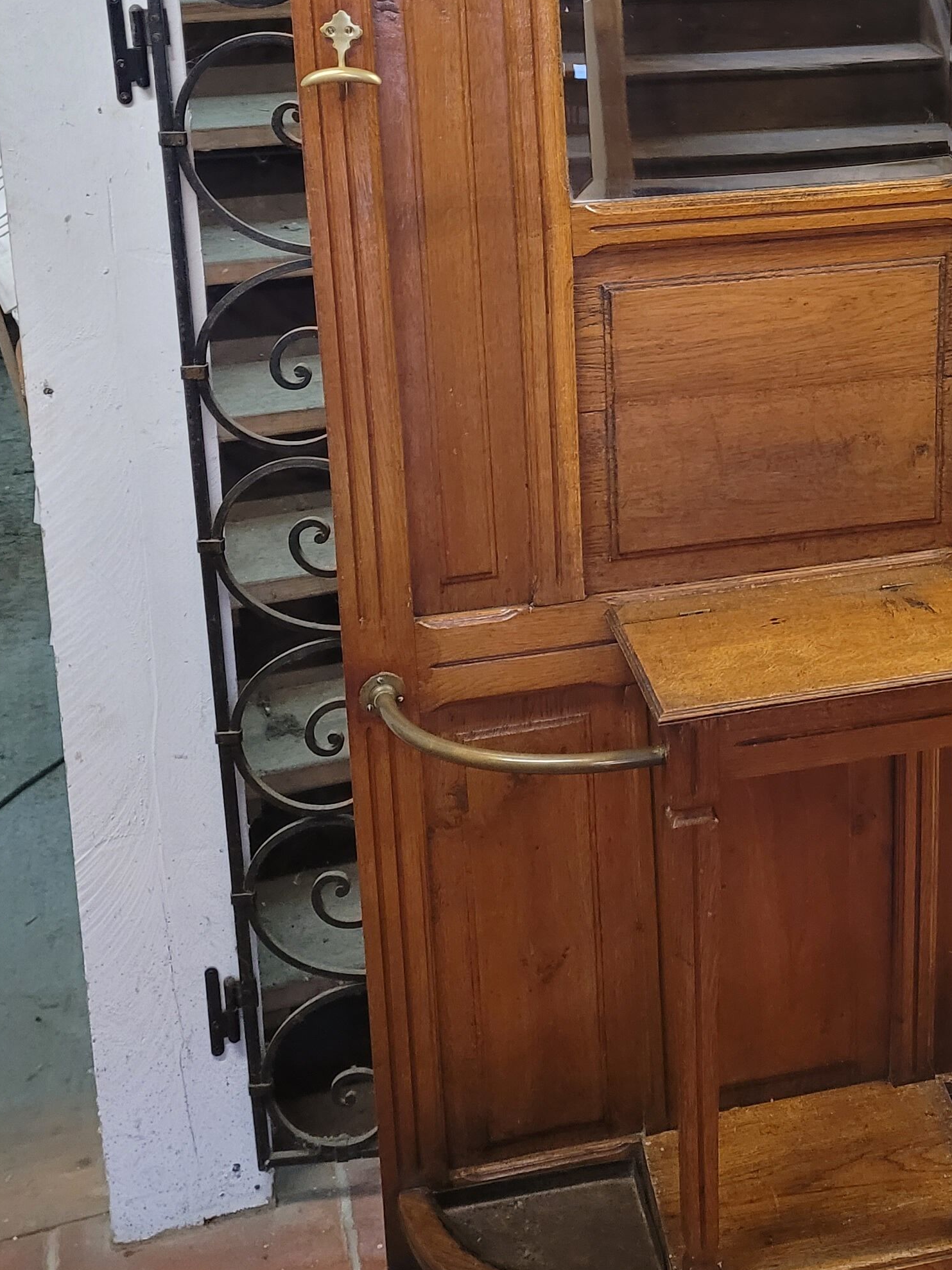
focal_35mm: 53
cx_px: 800
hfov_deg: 26.8
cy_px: 259
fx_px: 1944
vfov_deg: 35.1
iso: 640
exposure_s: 1/50
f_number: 1.8
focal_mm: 5.4
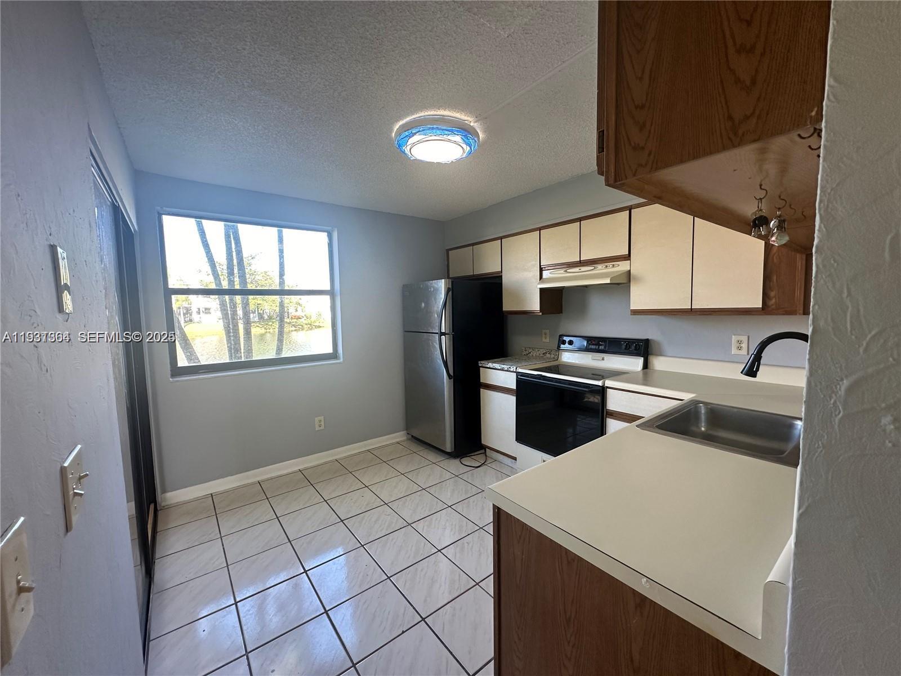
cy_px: 338
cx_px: 450
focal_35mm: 14
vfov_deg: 85.7
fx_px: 364
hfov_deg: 102.1
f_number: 2.2
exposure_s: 1/120
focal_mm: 2.22
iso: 160
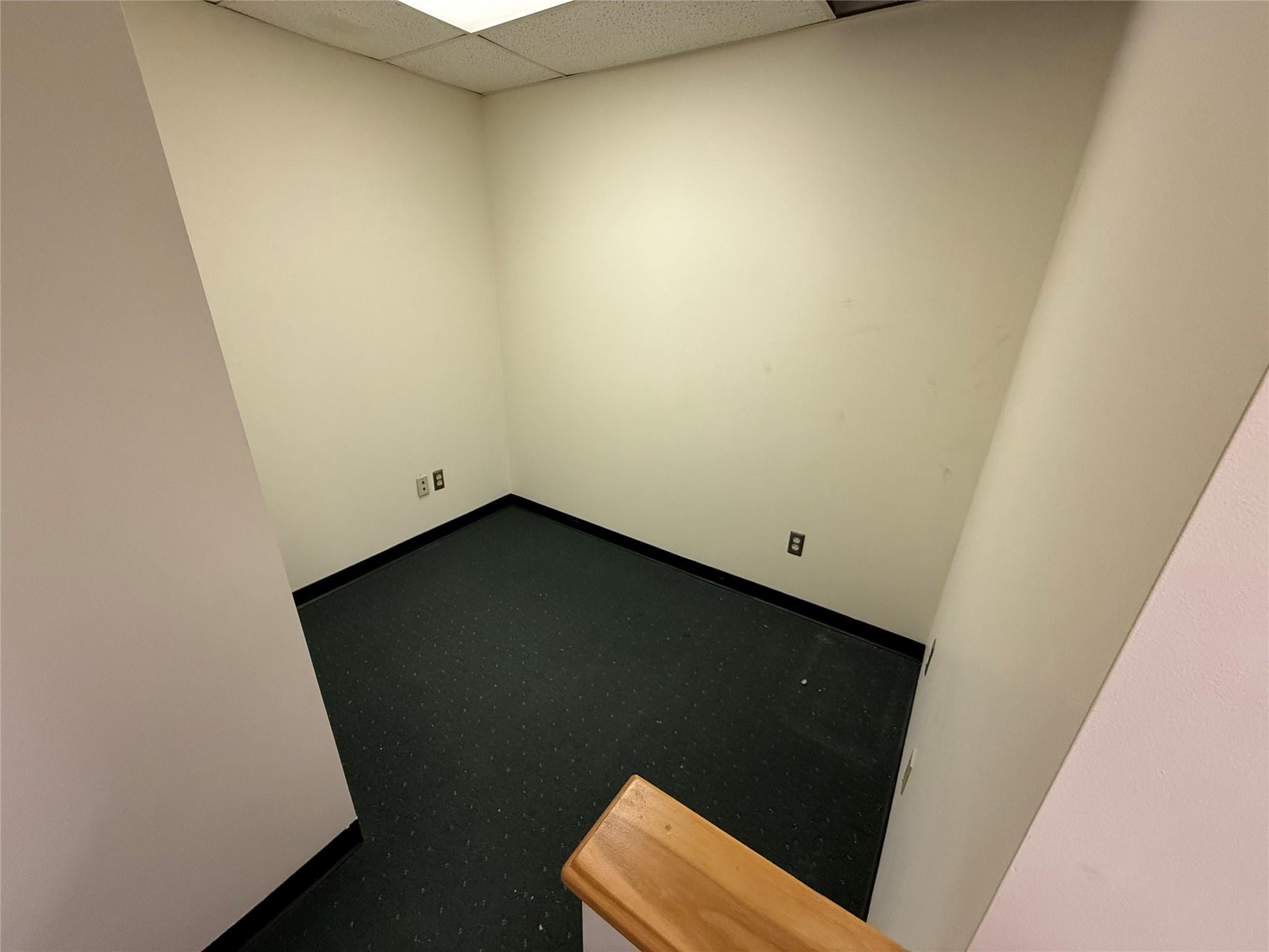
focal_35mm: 14
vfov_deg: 85.7
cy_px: 476
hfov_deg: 102.1
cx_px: 634
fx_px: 513
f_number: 2.2
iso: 320
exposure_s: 1/120
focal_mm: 2.22
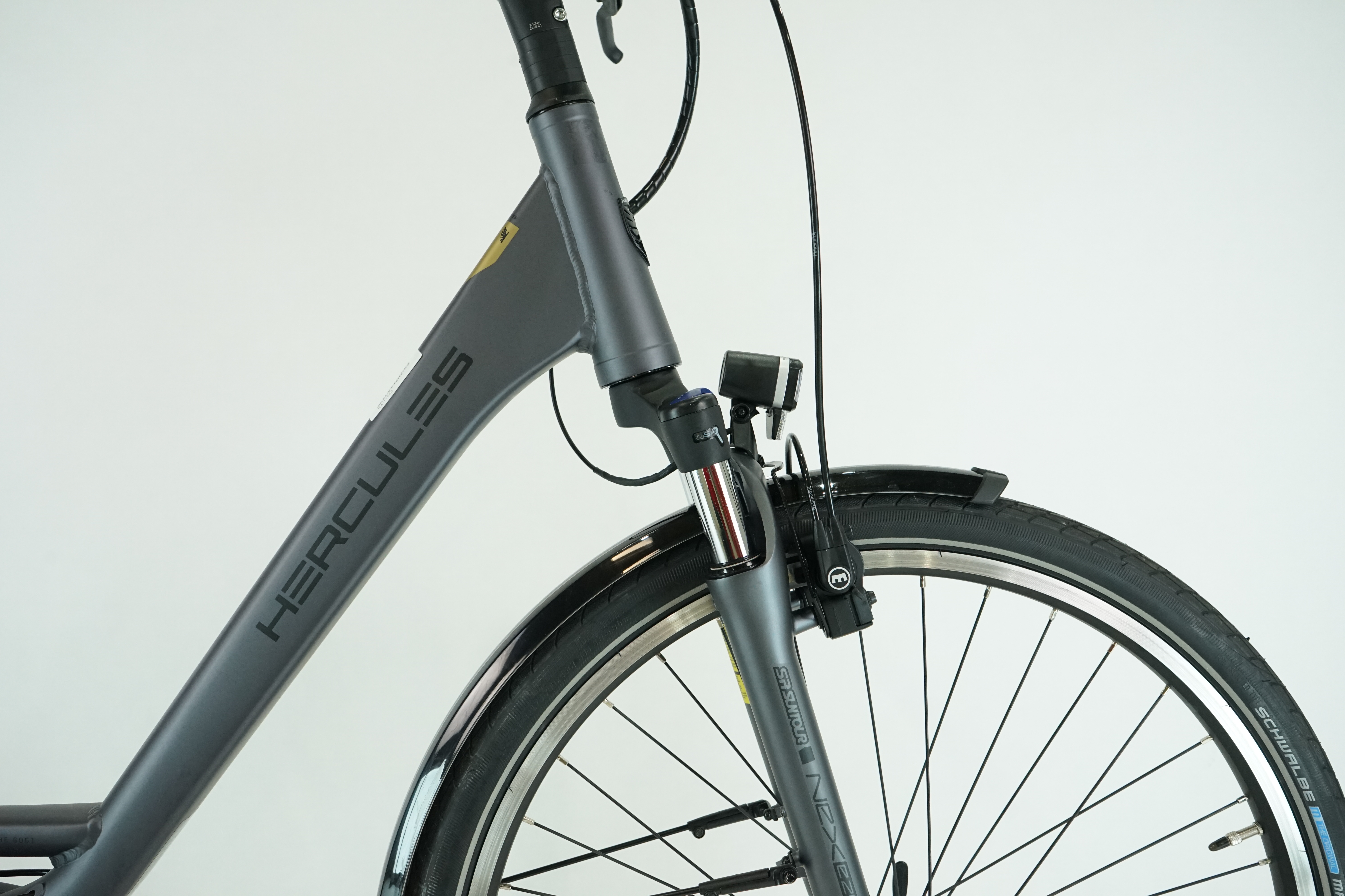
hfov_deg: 61.9
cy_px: 448
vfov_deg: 43.6
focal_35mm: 30
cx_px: 672
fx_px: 1121
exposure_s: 1/200
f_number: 7.1
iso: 2500
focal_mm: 30
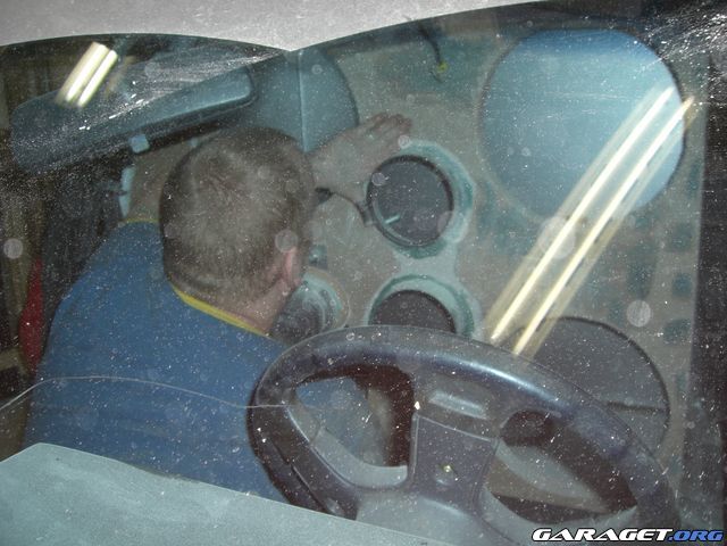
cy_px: 273
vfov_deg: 37.7
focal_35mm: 38
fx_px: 798
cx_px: 364
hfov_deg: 49.0
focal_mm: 6.2
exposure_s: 1/60
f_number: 2.7
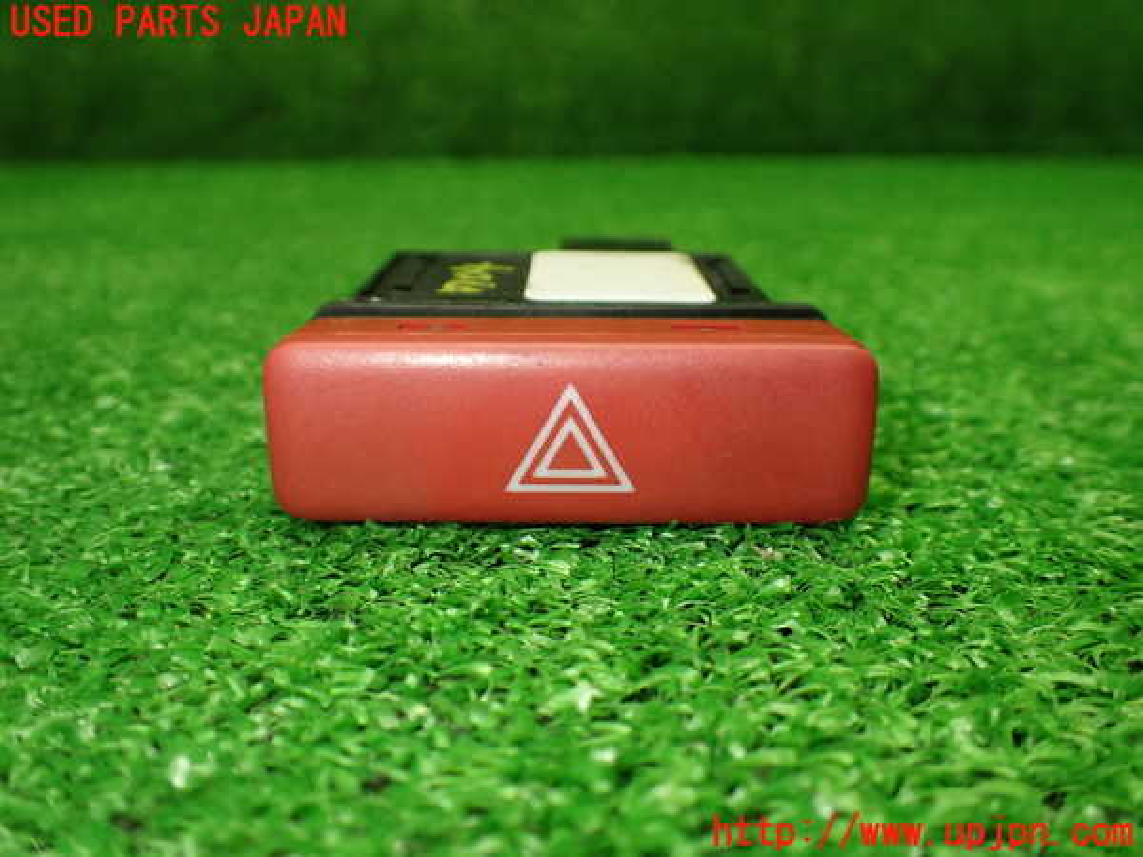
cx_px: 572
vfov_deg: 46.8
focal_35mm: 30
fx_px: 991
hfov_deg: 60.0
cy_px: 428
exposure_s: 1/125
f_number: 2.3
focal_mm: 5.4
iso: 400
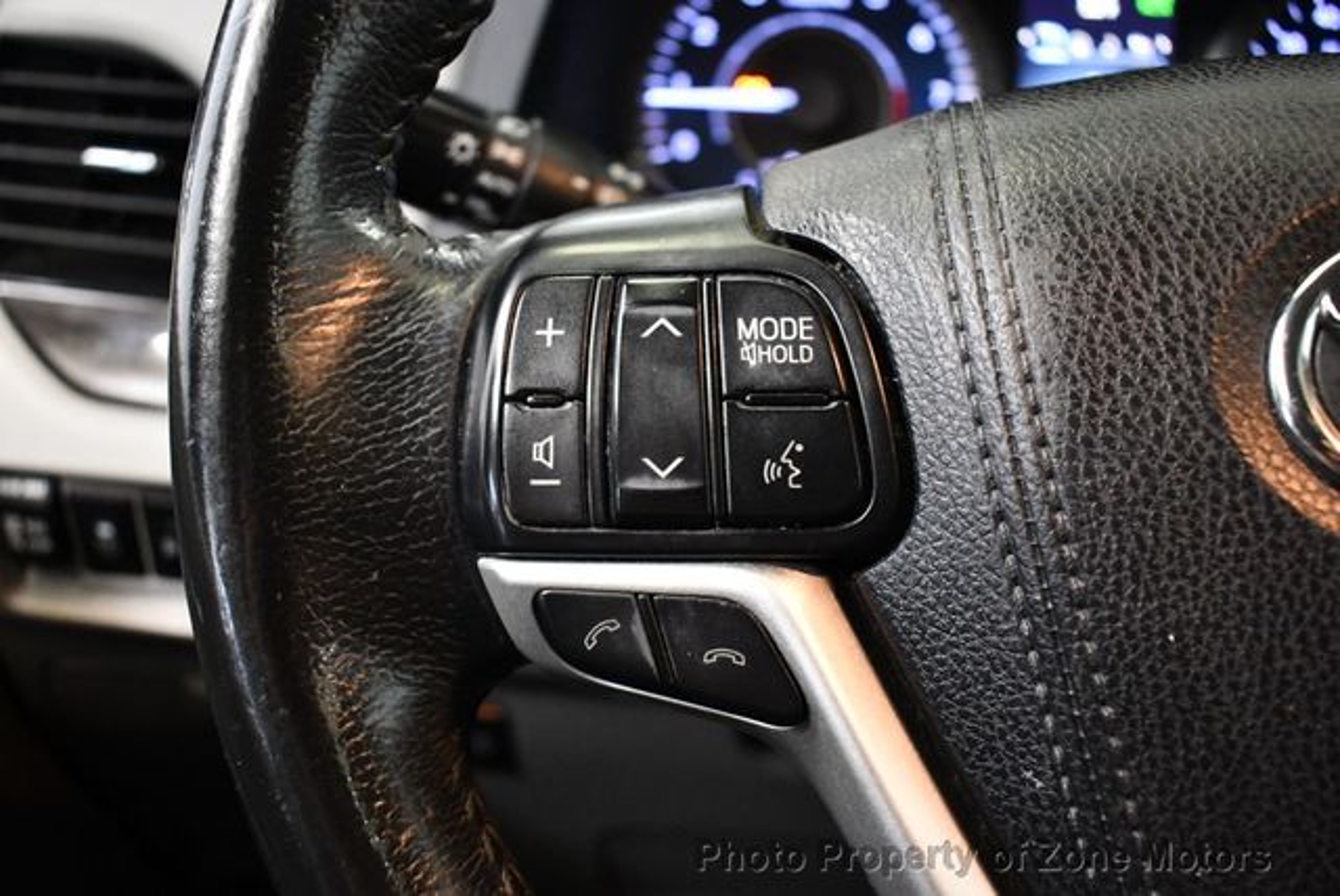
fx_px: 1341
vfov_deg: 36.9
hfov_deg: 53.1
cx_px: 670
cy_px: 448
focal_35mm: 36
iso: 3200
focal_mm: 18
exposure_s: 1/60
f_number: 3.5
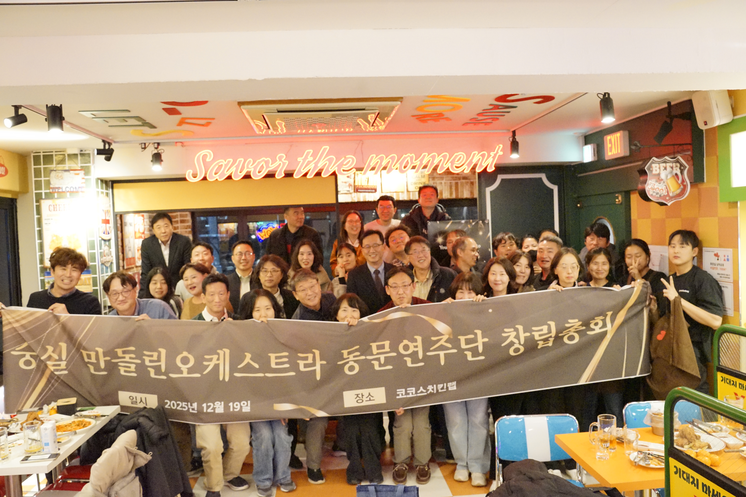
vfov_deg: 46.4
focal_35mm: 28
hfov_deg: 65.5
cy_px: 248
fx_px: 580
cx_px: 373
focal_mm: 28
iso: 10000
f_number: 6.3
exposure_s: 1/60
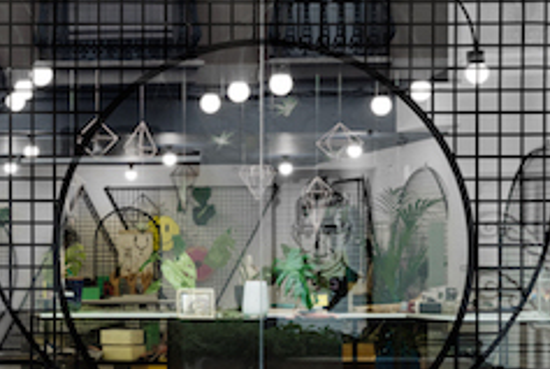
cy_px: 276
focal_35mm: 124
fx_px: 1898
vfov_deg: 11.1
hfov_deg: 15.7
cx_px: -146
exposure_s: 1/40
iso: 400
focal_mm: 36
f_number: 8
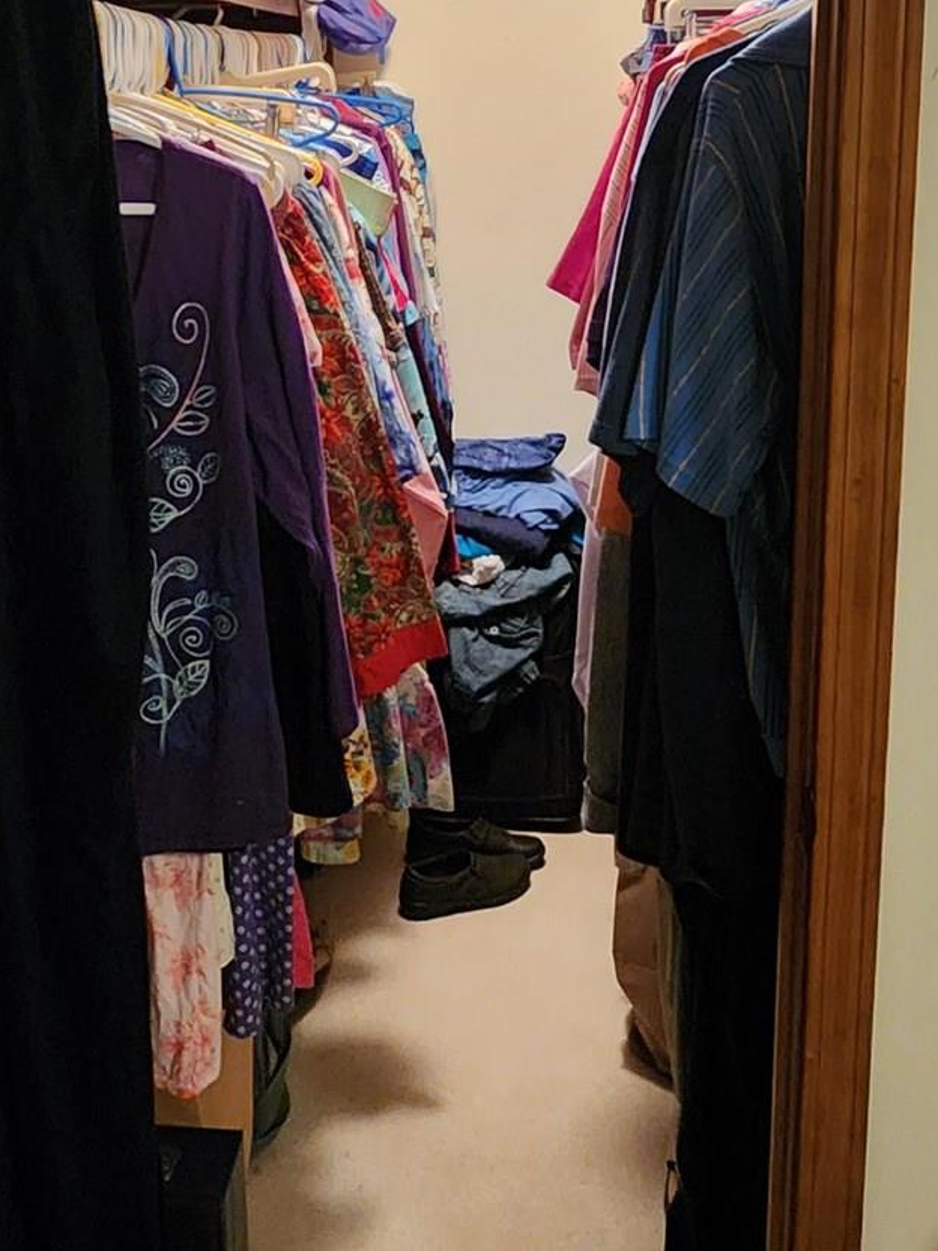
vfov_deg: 49.9
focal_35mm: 36
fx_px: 1301
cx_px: 352
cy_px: 361
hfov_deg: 39.4
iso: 640
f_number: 2.2
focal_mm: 2.2
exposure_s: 1/24
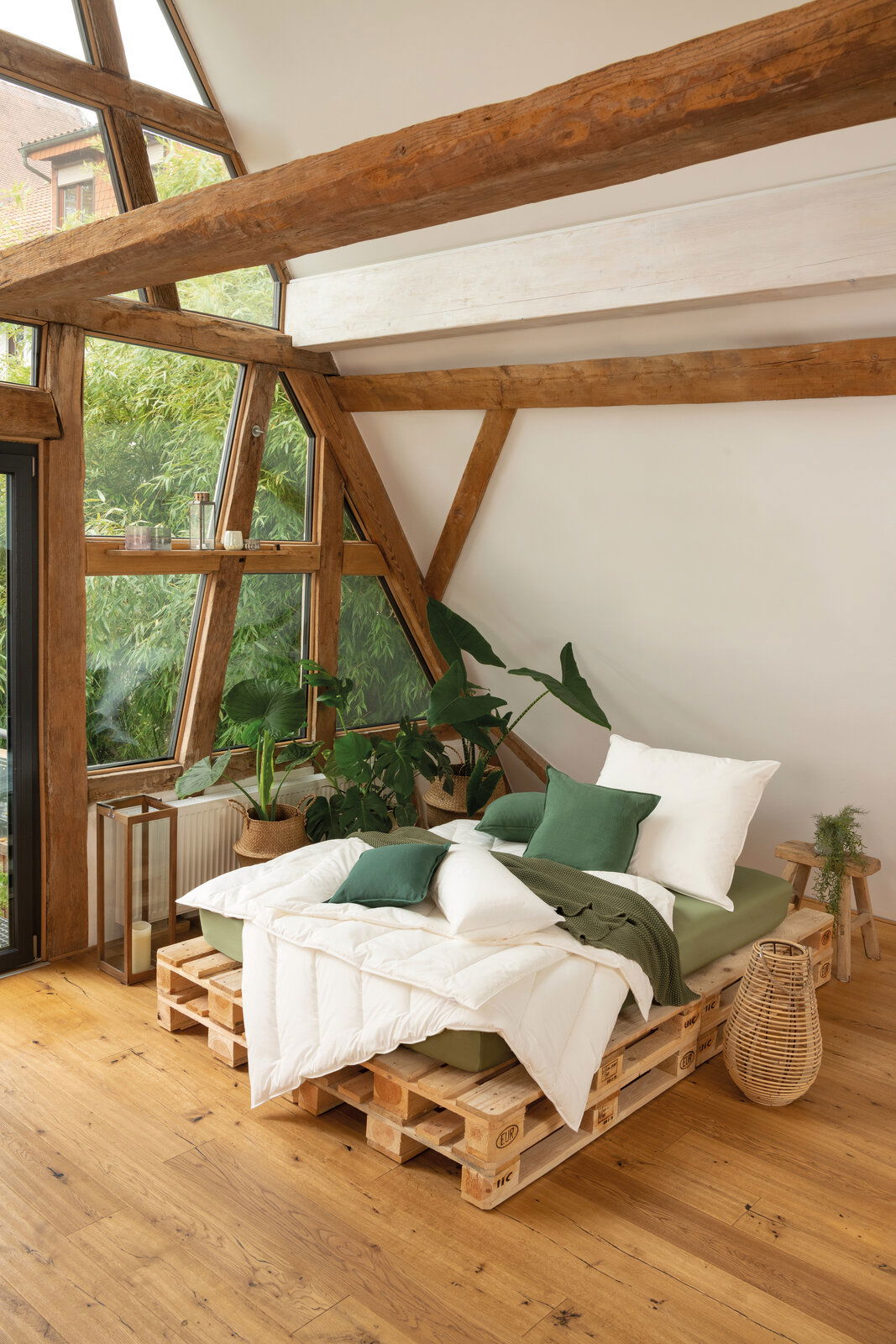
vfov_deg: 60.3
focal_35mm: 31
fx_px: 1157
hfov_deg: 42.3
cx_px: 448
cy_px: 672
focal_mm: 31
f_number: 13
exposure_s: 1/10
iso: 400
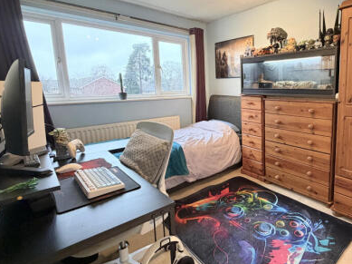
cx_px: 254
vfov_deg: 63.2
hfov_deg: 74.7
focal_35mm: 21
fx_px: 213
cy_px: 117
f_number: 2.2
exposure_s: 1/50
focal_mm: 2.22
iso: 500
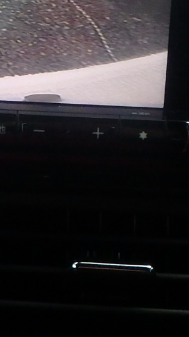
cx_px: -60
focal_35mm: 105
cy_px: 45
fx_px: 936
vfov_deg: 20.0
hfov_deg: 11.2
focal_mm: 5.2
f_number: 4.6
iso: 500
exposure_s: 1/160
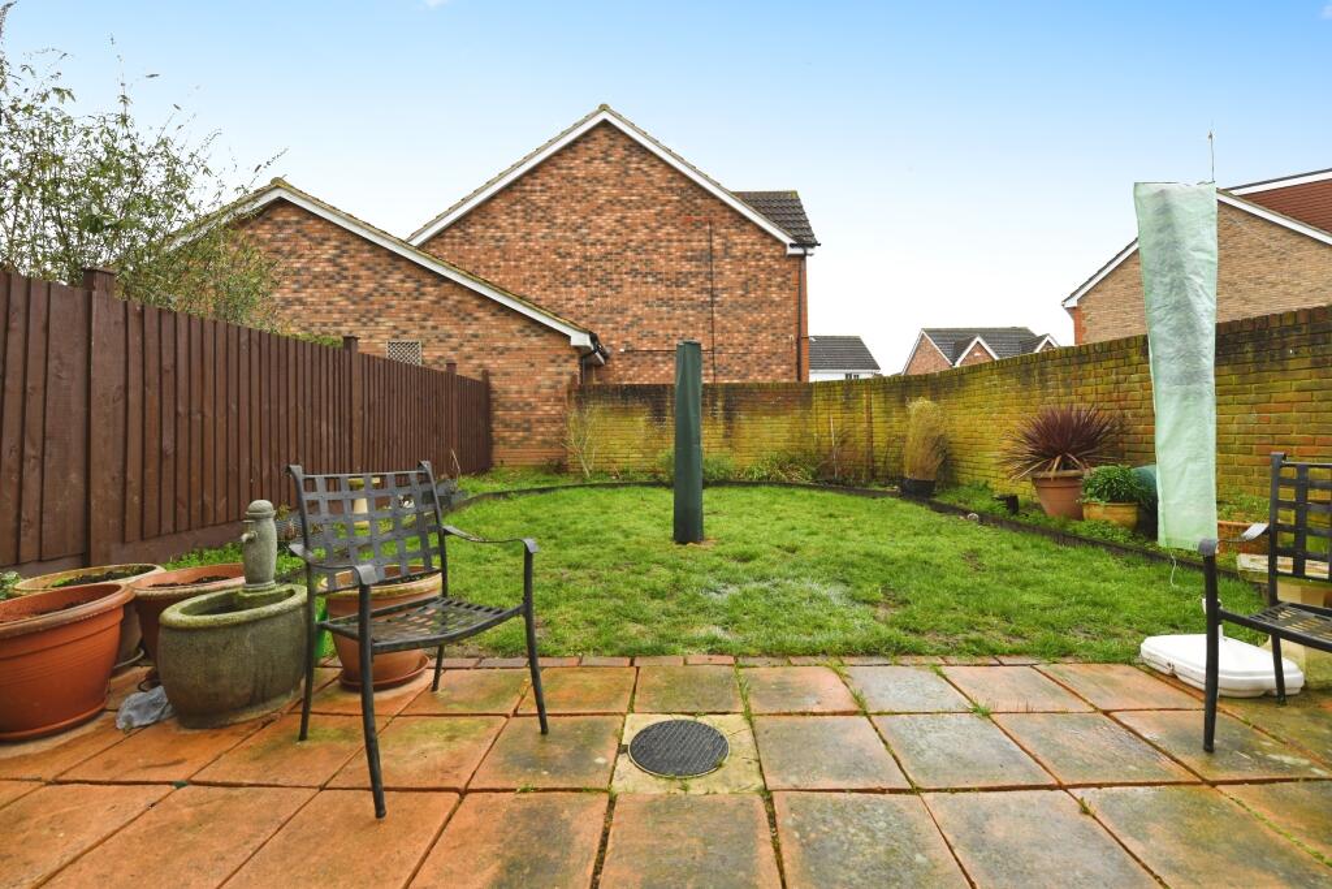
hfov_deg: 100.4
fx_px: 555
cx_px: 666
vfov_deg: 77.3
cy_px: 444
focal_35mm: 15
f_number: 8
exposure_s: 1/200
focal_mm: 15
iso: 800
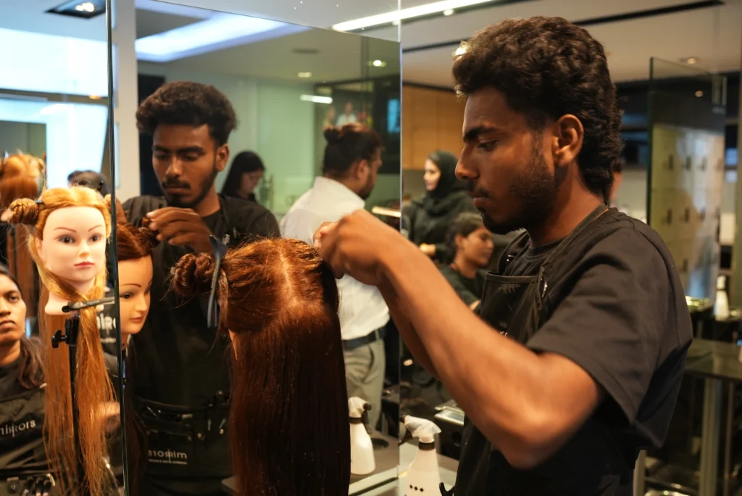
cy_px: 248
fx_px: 722
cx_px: 371
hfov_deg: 54.4
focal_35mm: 35
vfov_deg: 37.9
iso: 1600
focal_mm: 35
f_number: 3.5
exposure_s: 1/40
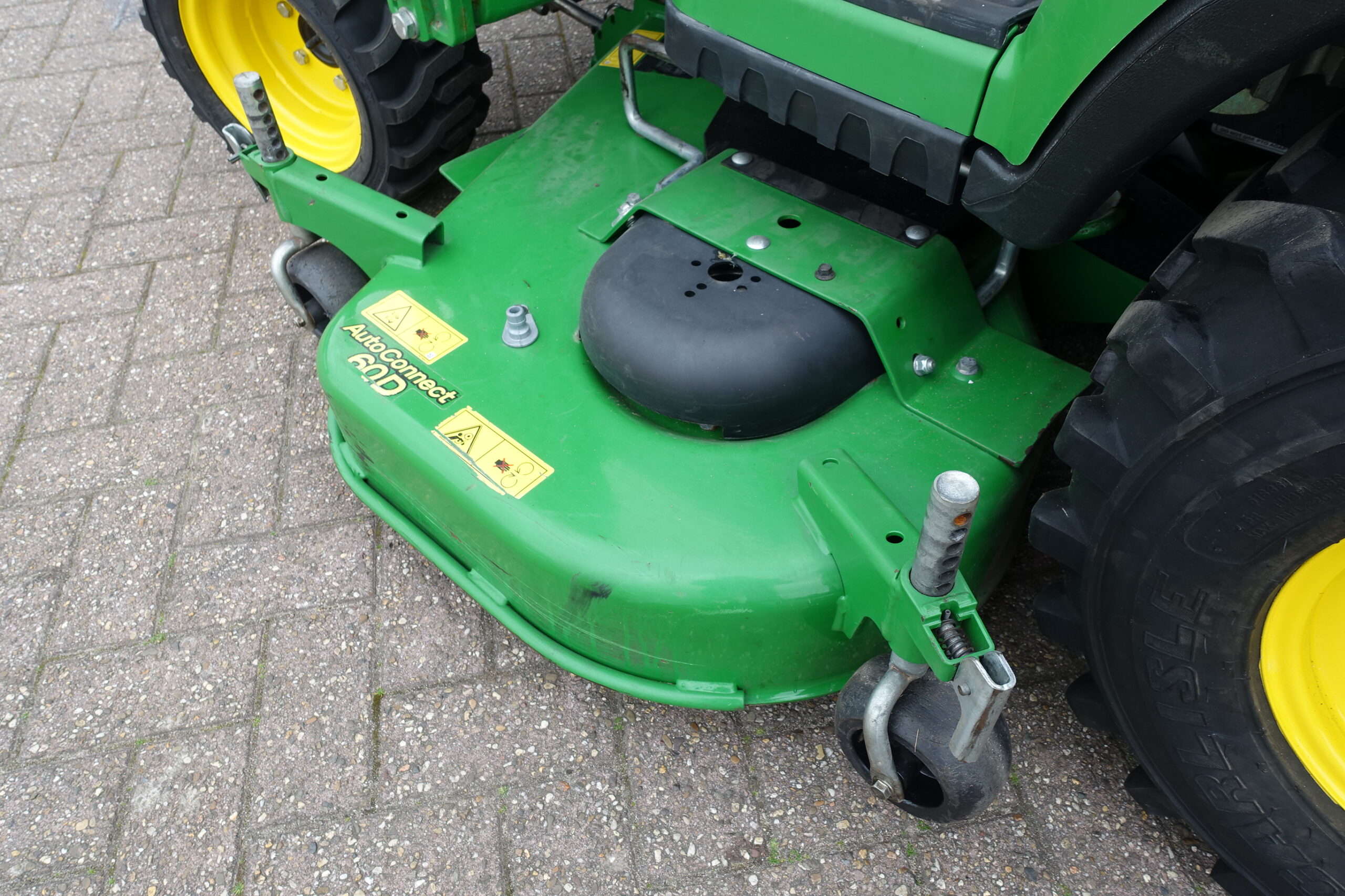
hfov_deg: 73.7
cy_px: 448
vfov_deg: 53.1
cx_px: 672
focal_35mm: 24
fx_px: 897
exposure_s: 1/80
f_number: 5
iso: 125
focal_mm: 8.8
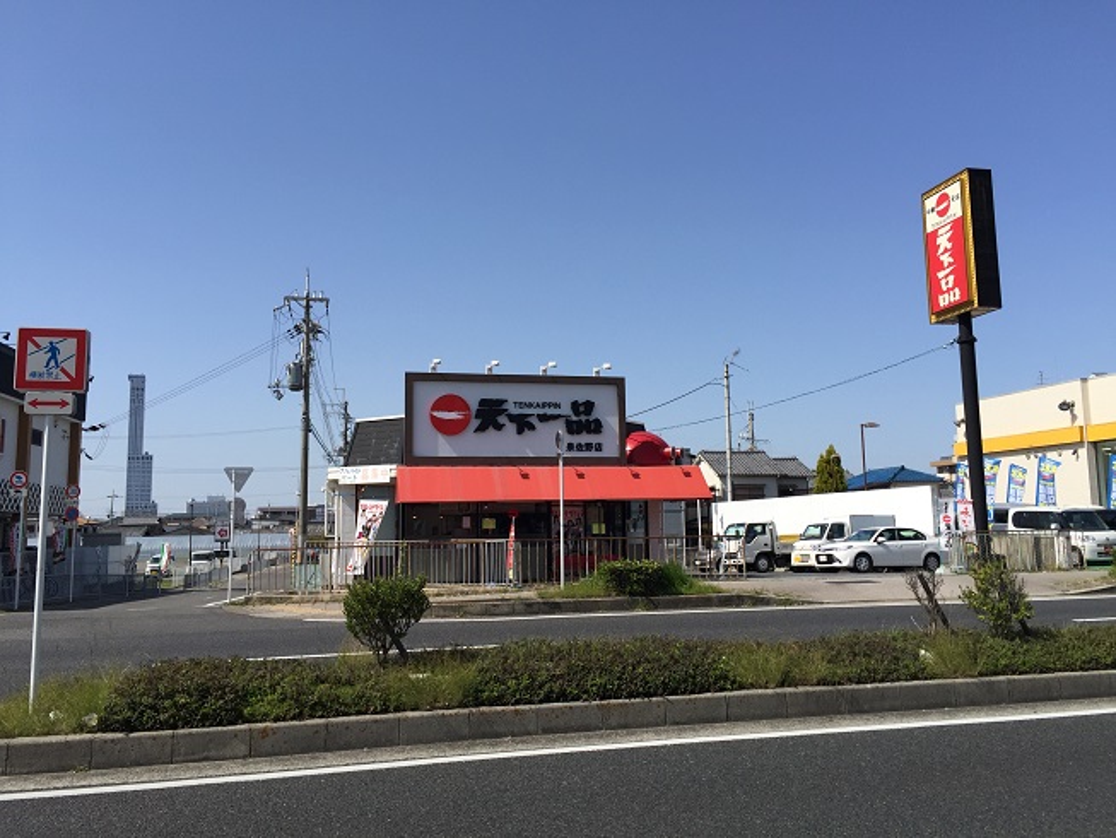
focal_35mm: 29
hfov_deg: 61.7
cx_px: 558
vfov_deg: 48.2
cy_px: 419
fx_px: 935
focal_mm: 4.15
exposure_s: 1/2326
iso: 32
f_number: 2.2
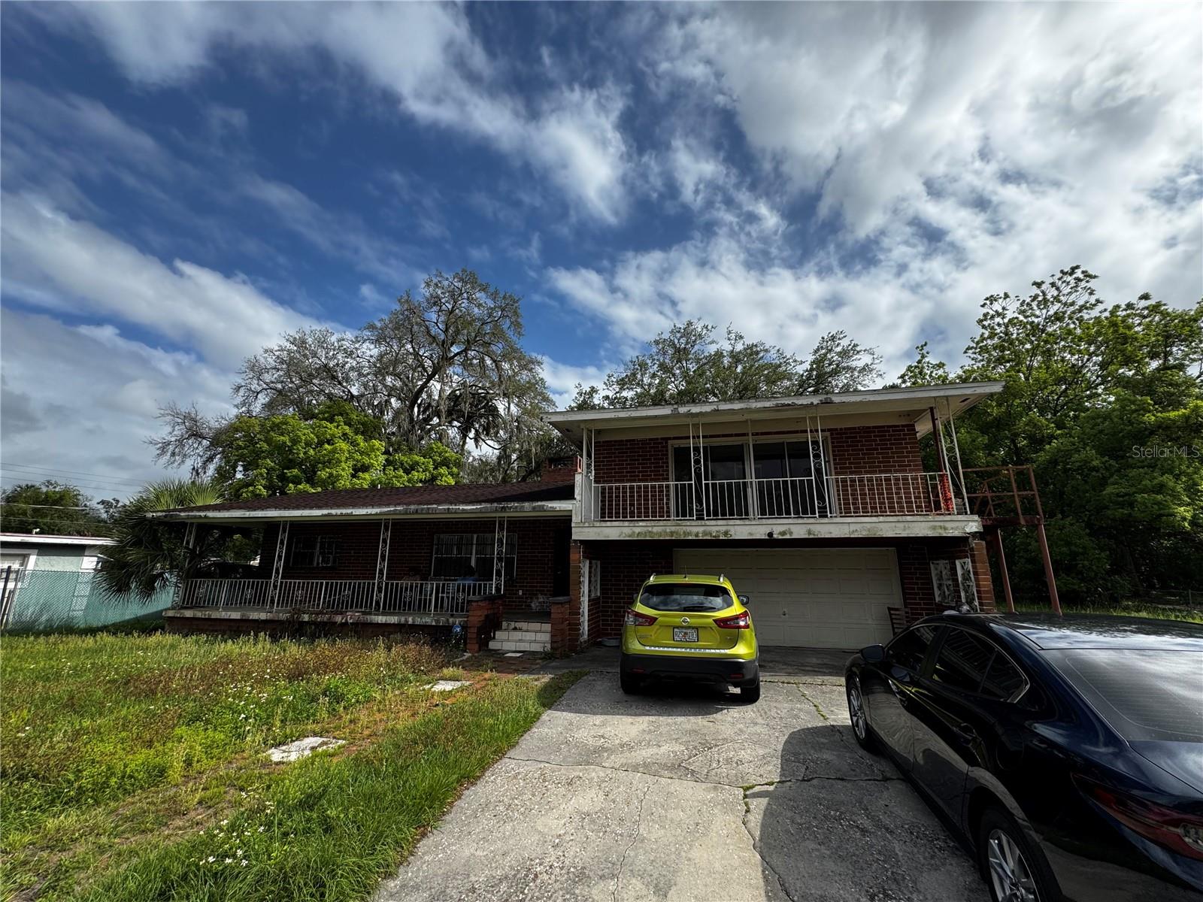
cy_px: 451
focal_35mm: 14
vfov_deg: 85.7
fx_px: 487
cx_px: 602
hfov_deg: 102.1
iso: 50
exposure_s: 1/2028
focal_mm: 2.22
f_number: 2.2
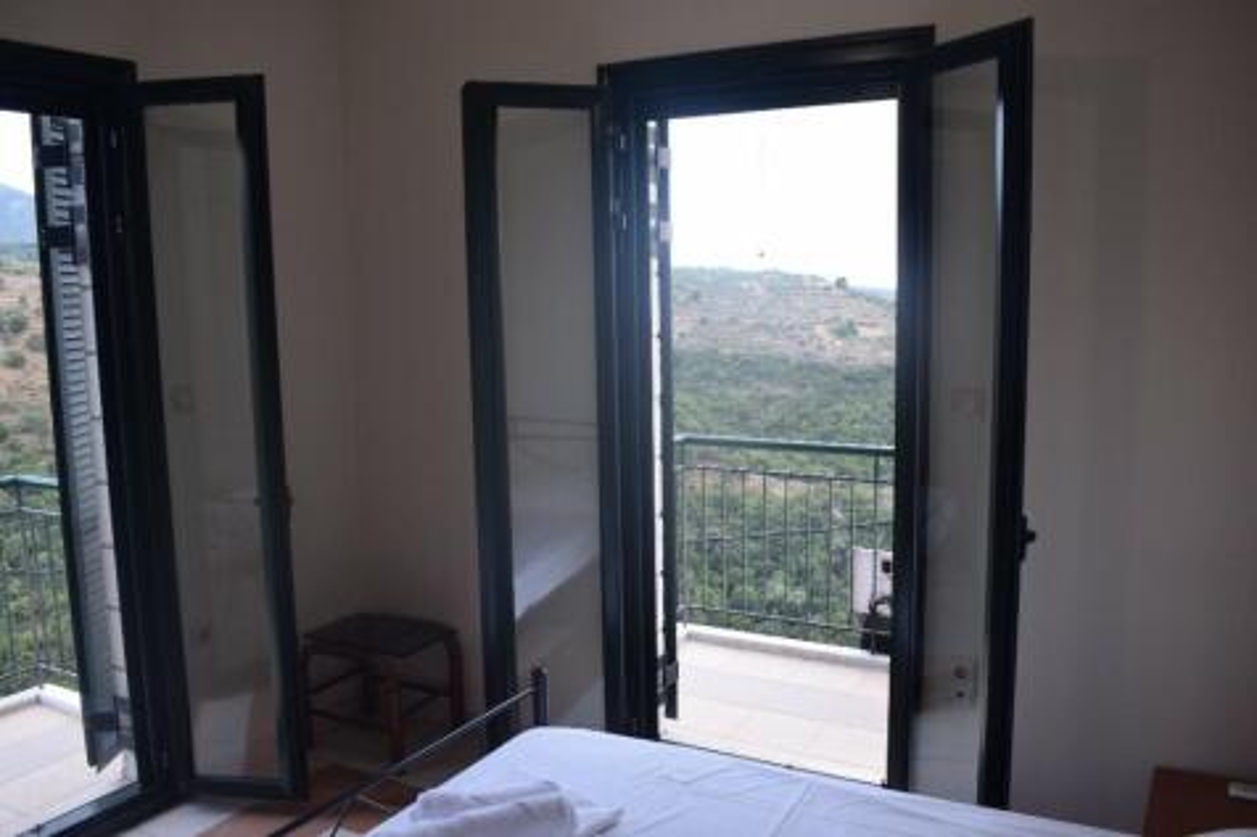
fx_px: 1047
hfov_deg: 61.9
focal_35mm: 30
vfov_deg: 43.6
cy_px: 418
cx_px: 628
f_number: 6.3
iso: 400
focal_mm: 20
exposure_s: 1/160
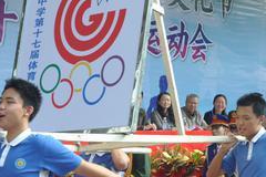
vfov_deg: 10.9
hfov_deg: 16.4
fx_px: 921
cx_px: 124
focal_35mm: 125
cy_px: 170
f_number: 7.1
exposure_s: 1/200
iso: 200
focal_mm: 25
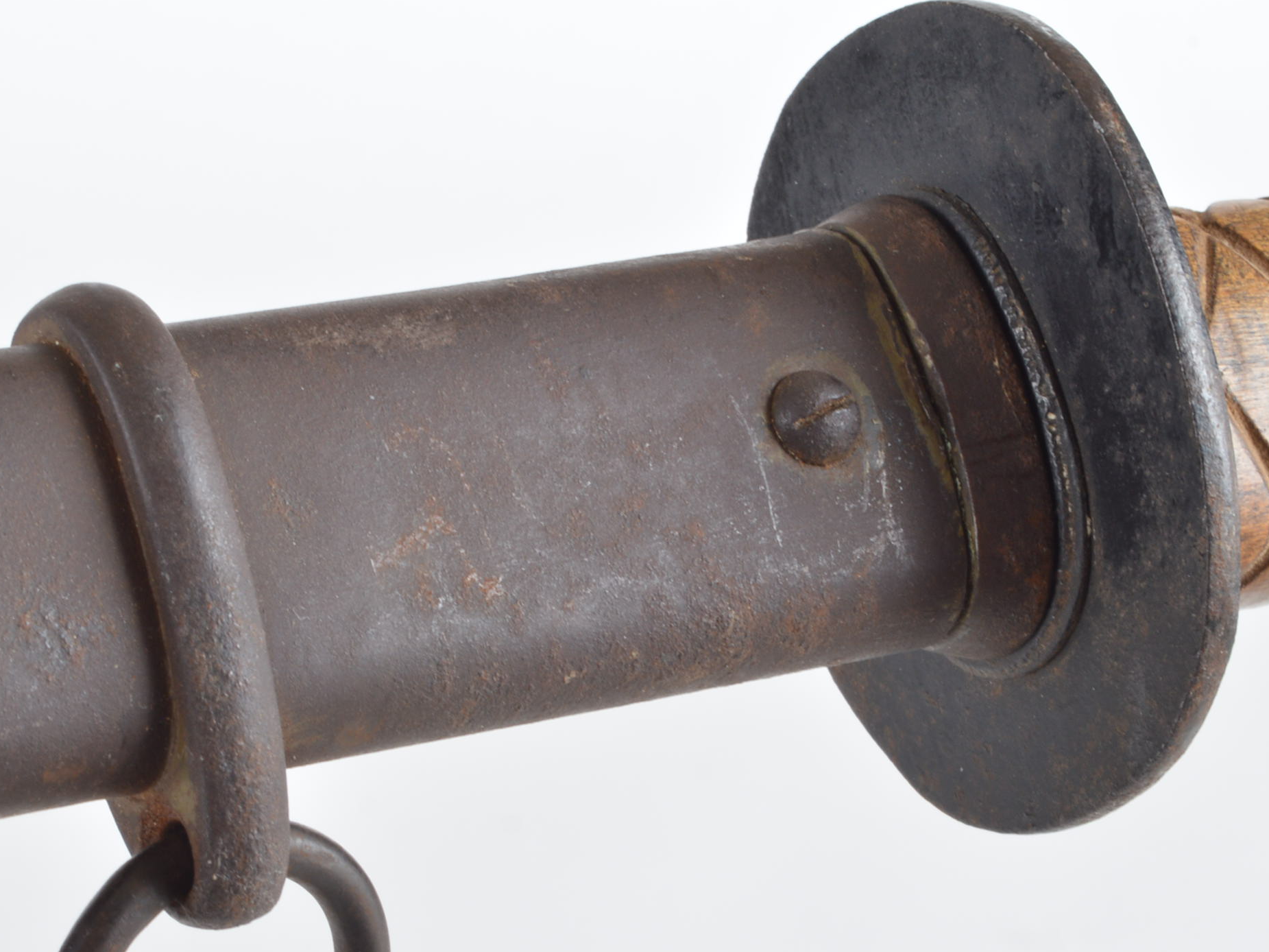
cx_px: 410
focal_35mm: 129
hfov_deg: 15.3
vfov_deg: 11.5
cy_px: 659
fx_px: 4721
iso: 200
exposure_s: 1/125
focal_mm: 55
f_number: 18
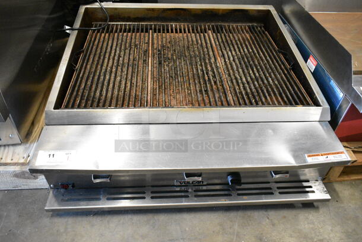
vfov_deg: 48.0
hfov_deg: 67.3
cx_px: 181
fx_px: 272
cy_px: 121
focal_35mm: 27
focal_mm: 18
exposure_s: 1/100
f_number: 5
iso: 6400
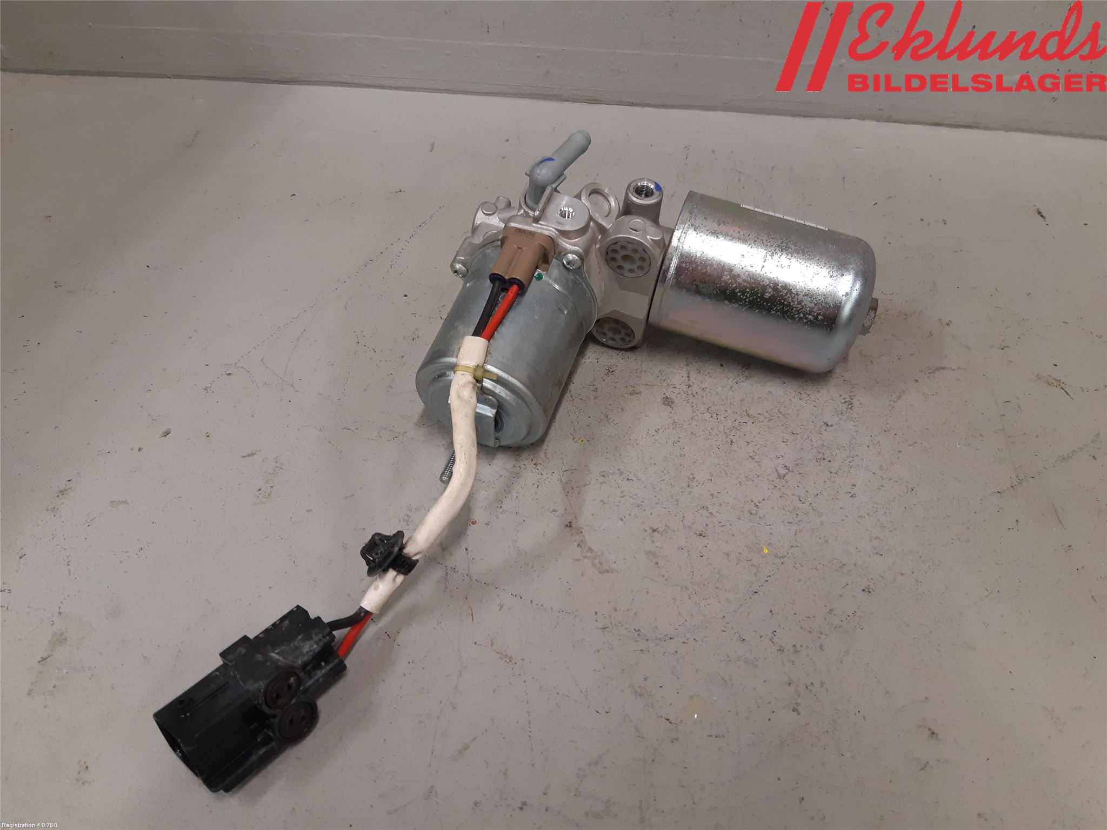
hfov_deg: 67.3
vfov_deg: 53.1
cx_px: 554
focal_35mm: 26
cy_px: 415
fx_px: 831
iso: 100
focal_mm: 3.93
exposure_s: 1/50
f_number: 1.7
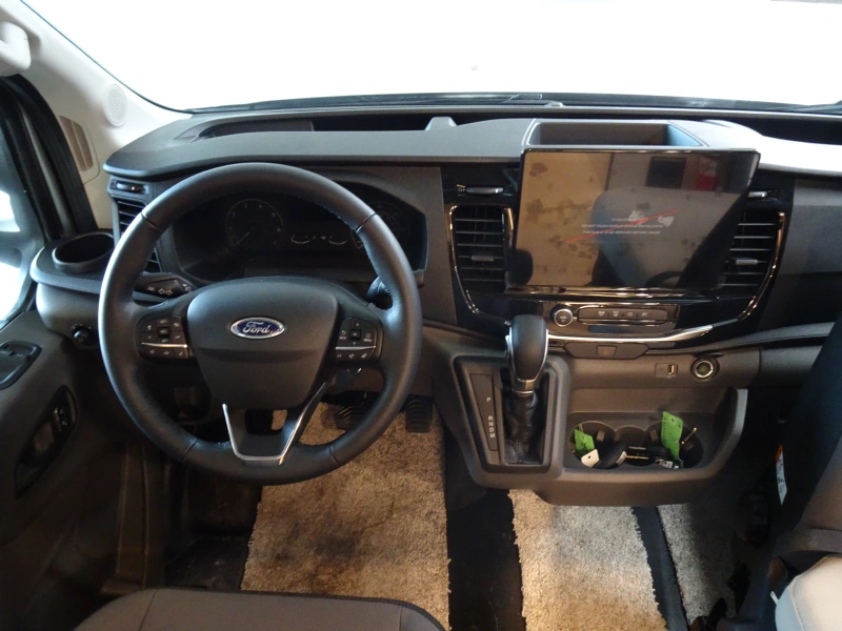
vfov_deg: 56.8
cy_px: 316
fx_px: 584
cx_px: 421
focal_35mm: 24
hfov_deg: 71.6
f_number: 3.5
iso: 800
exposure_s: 1/8
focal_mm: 4.1
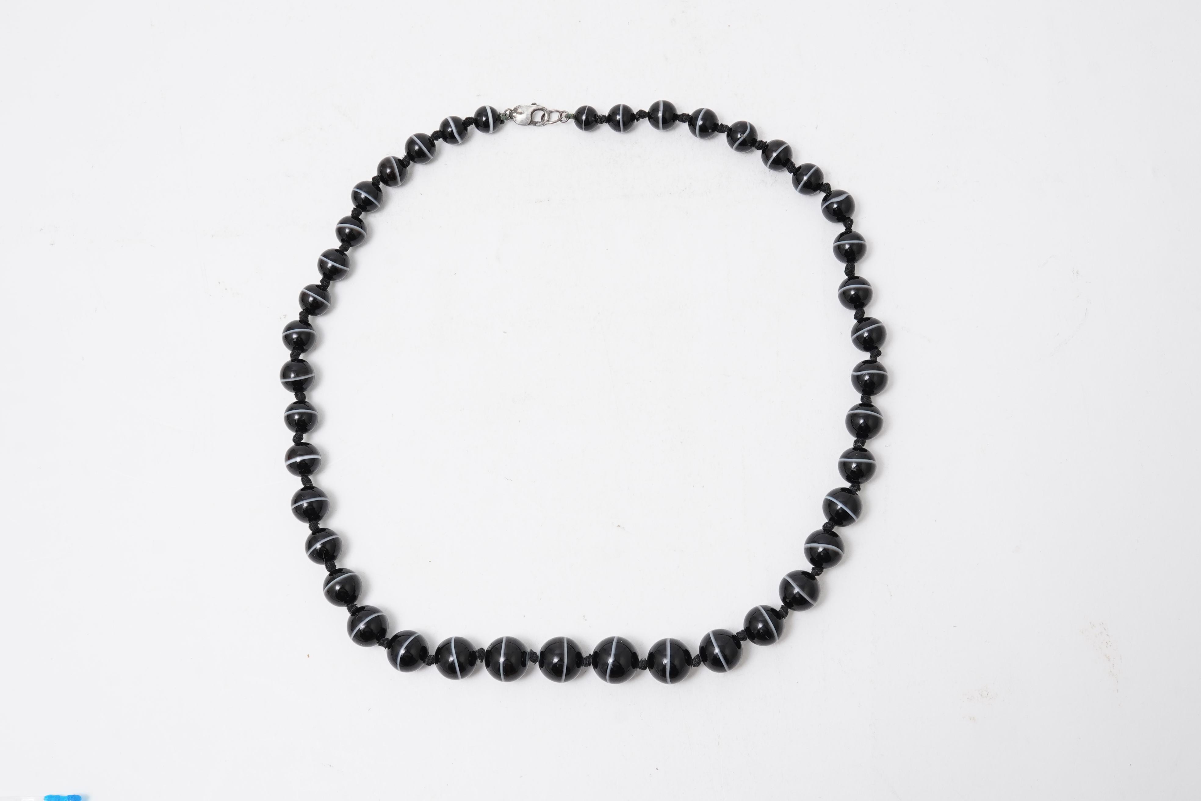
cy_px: 400
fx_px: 1501
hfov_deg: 43.6
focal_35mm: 45
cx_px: 600
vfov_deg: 29.9
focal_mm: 30
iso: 500
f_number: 18
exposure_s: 1/125
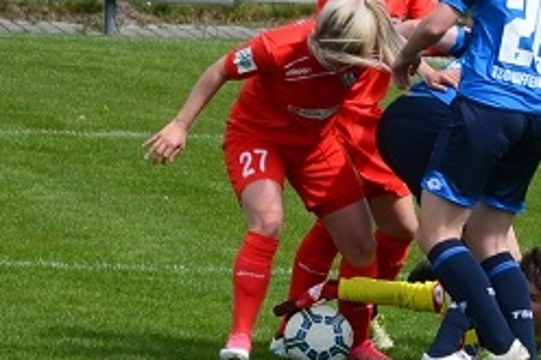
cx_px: 268
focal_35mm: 529
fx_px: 7943
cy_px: 72
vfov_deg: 2.6
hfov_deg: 3.9
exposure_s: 1/250
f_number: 10
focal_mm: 185
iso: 200
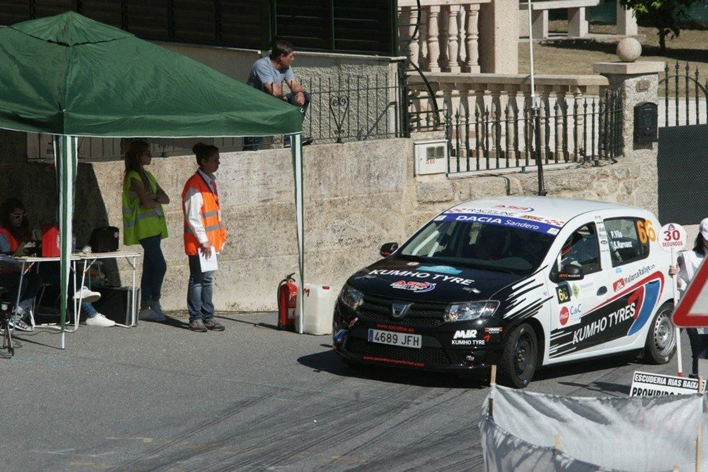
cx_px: 354
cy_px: 236
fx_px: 7080
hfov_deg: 5.7
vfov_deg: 3.8
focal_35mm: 360
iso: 800
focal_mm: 360
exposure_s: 1/1600
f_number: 13
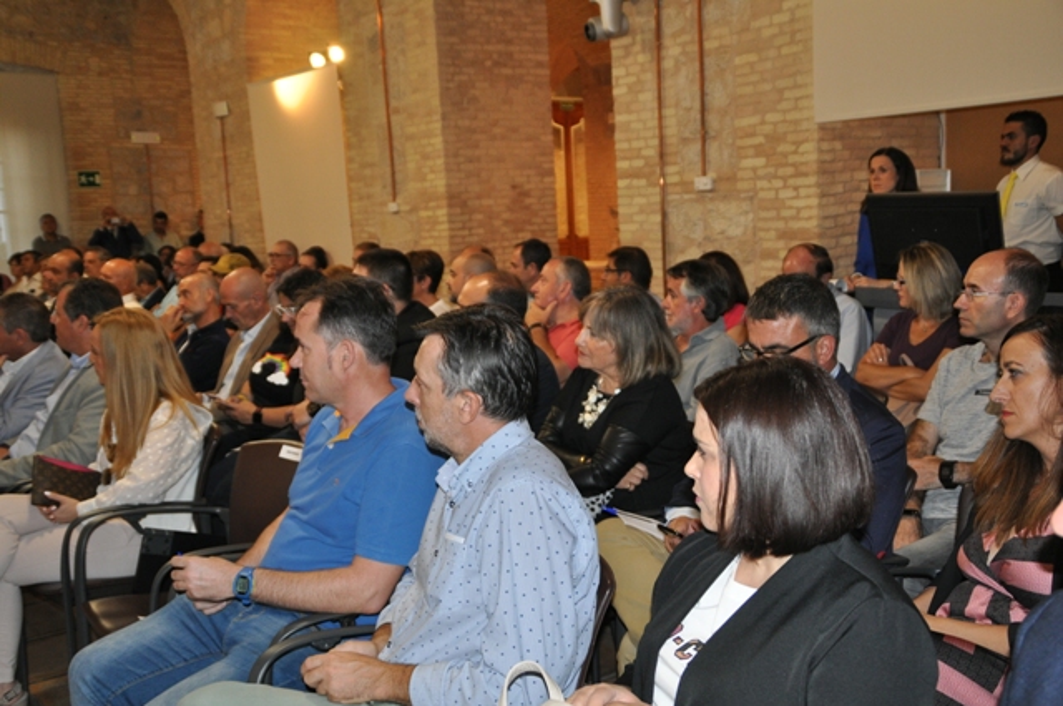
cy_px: 353
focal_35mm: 38
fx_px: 1106
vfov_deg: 35.4
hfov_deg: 51.3
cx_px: 532
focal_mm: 25
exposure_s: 1/60
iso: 800
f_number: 3.8
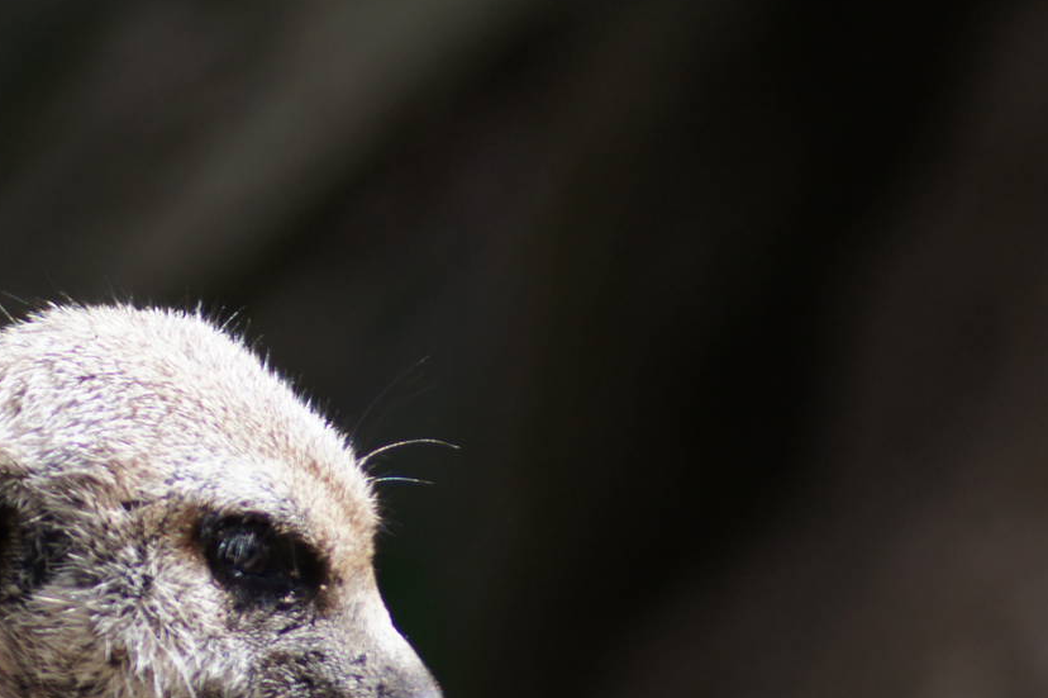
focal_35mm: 812
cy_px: 514
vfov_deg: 1.7
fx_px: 23623
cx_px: 184
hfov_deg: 2.5
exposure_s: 1/500
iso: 250
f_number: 5.6
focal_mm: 280
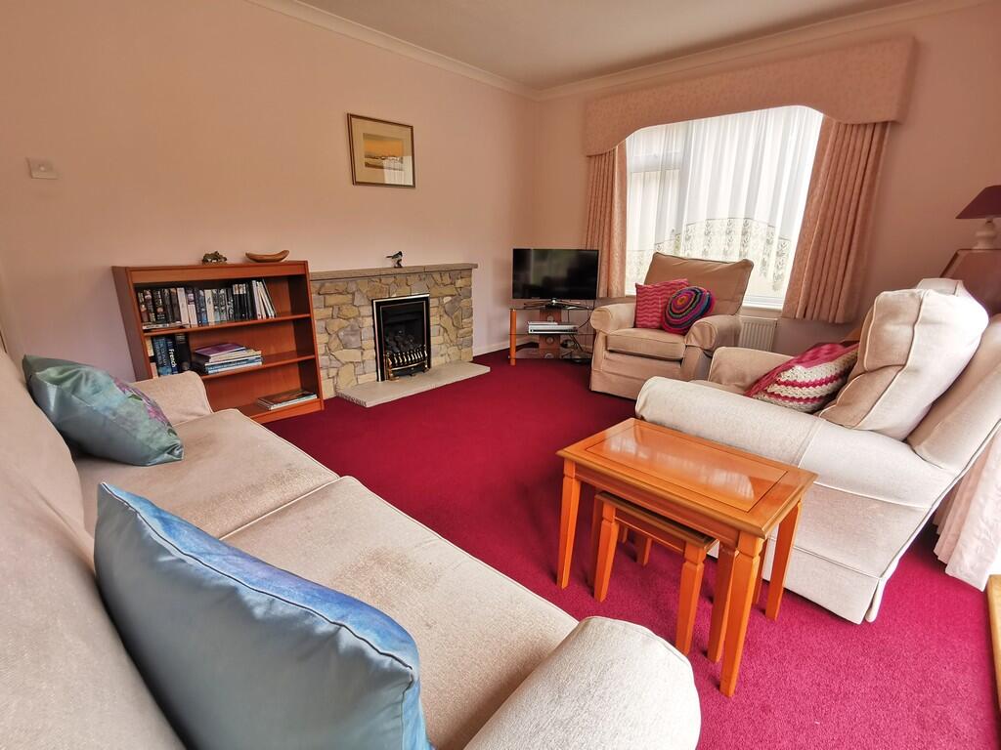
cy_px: 375
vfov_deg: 74.7
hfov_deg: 91.0
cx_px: 500
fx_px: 492
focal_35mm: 17
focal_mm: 2.26
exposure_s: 1/100
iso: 80
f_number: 2.2
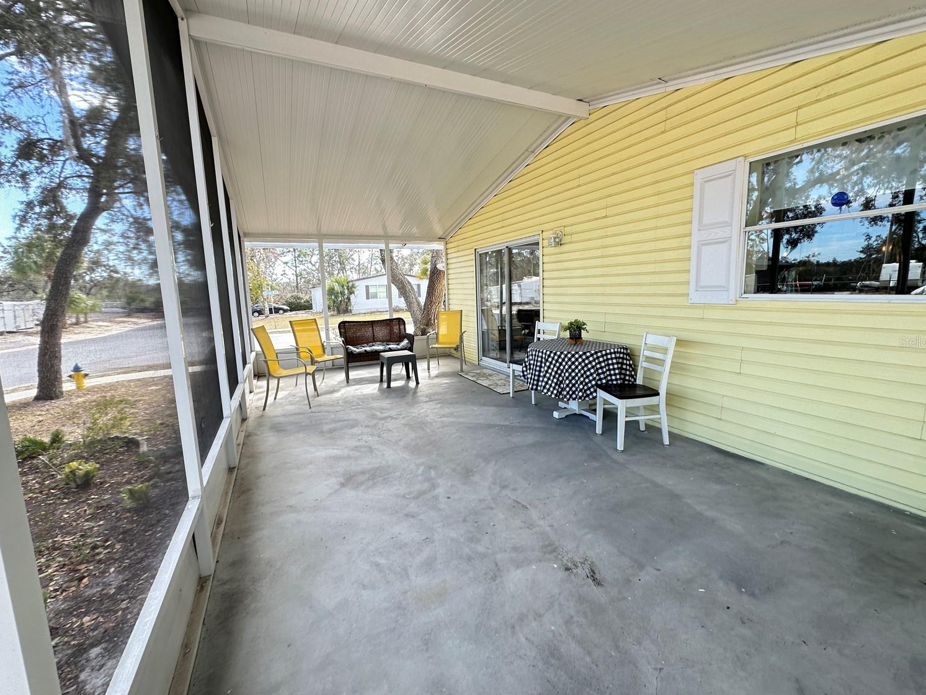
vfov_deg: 81.7
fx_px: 401
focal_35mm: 15
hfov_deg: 98.2
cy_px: 341
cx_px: 461
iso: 50
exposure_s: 1/99
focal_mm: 2.22
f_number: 2.2
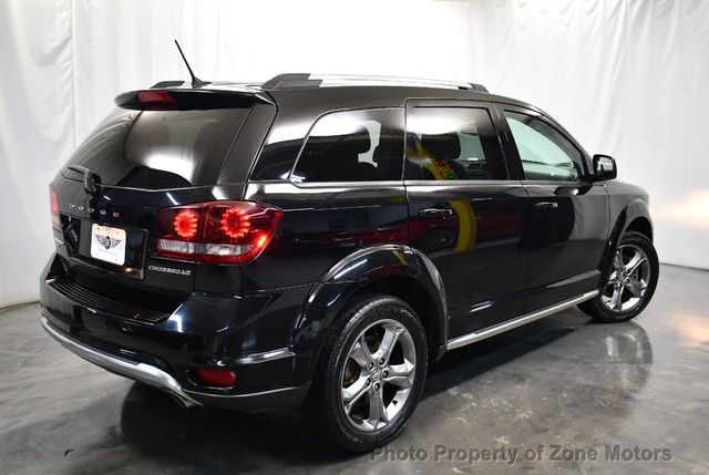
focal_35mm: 36
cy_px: 238
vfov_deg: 37.0
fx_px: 710
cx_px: 354
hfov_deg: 53.1
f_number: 3.5
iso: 1400
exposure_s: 1/125
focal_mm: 18
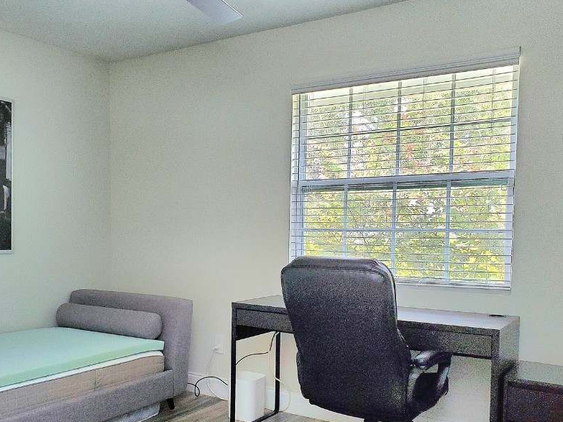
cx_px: 267
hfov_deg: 53.9
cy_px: 263
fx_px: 553
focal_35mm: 34
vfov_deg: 41.5
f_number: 2.4
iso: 250
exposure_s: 1/85.5
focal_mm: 4.3
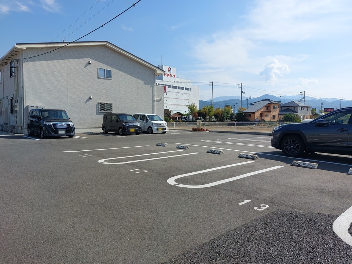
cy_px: 132
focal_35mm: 24
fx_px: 244
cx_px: 176
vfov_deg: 56.8
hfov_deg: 71.6
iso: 25
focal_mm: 5.23
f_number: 1.8
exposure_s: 1/1500
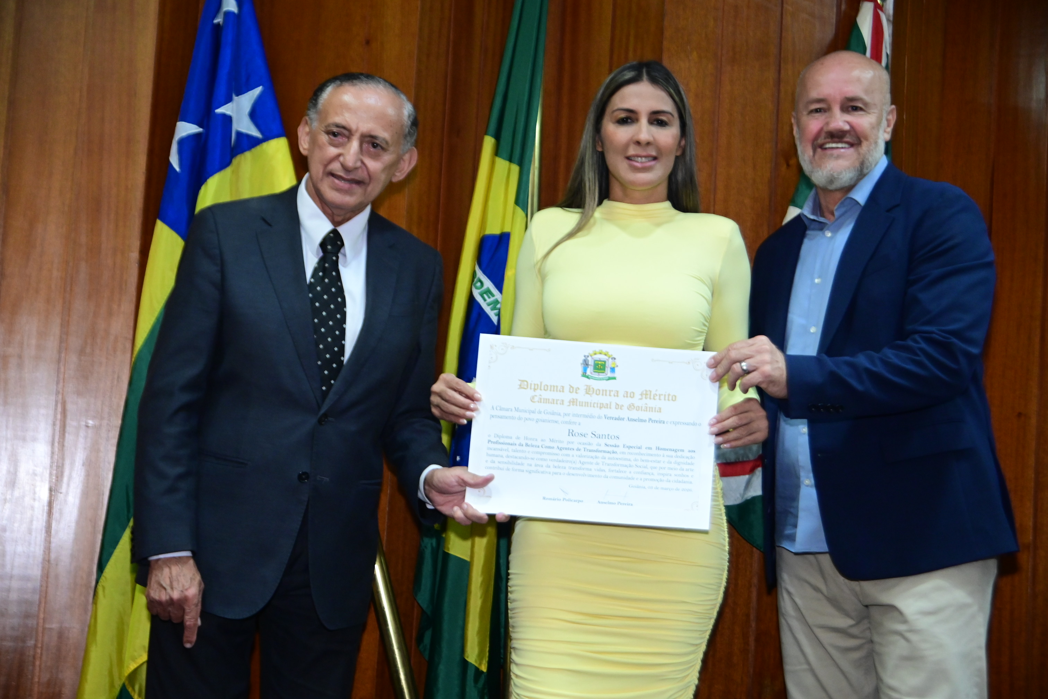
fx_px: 1892
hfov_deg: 31.0
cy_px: 350
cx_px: 524
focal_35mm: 65
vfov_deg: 20.9
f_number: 5.6
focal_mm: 65
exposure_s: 1/250
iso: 5000
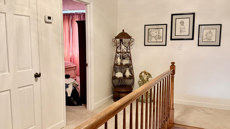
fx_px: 213
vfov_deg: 33.7
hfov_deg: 56.6
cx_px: 115
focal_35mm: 35
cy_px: 73
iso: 640
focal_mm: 6.76
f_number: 1.78
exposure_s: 1/60
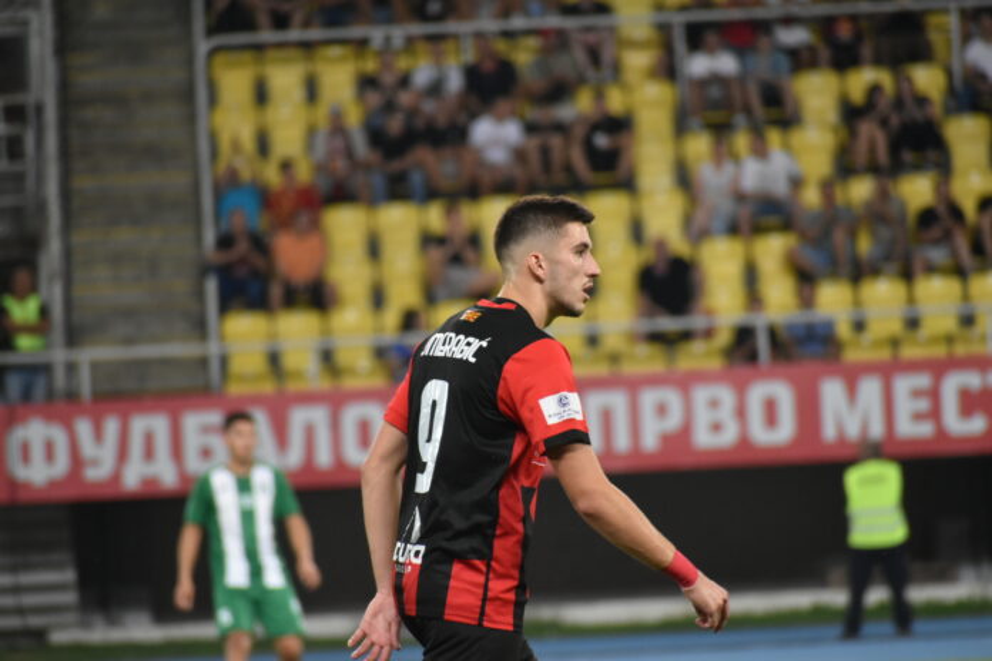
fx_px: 12399
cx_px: 496
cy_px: 330
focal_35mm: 450
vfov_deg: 3.1
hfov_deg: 4.6
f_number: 6.3
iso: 1800
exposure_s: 1/250
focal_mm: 300
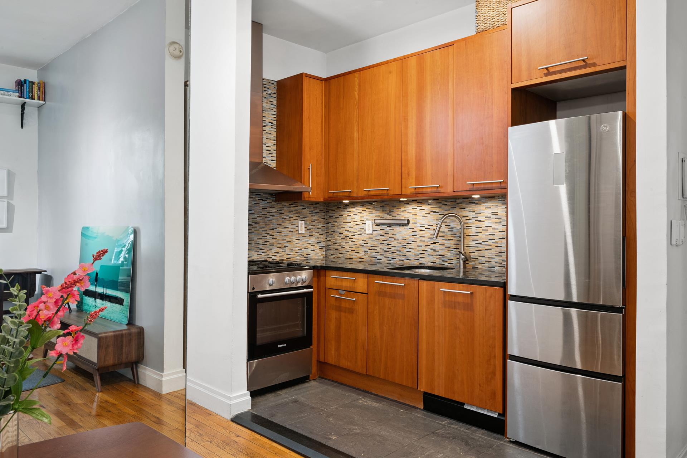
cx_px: 344
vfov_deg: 49.6
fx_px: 496
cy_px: 229
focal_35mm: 26
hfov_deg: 69.4
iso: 200
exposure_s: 2.5
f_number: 14
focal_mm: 26
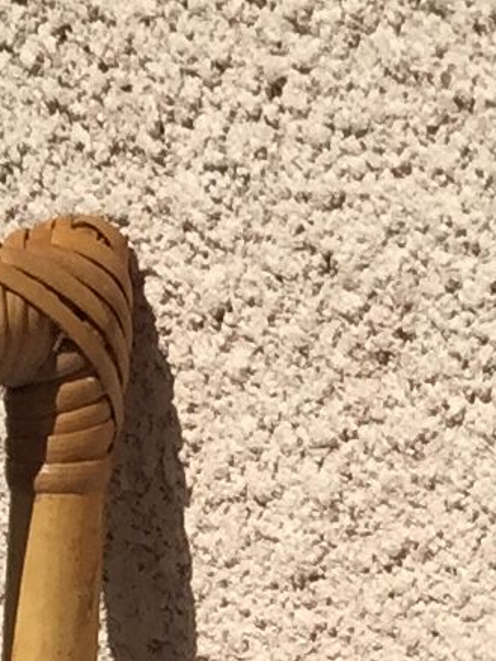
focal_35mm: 216
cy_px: 2412
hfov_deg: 6.8
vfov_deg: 7.3
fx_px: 4123
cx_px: 592
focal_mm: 4.15
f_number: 2.2
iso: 32
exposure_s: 1/3968
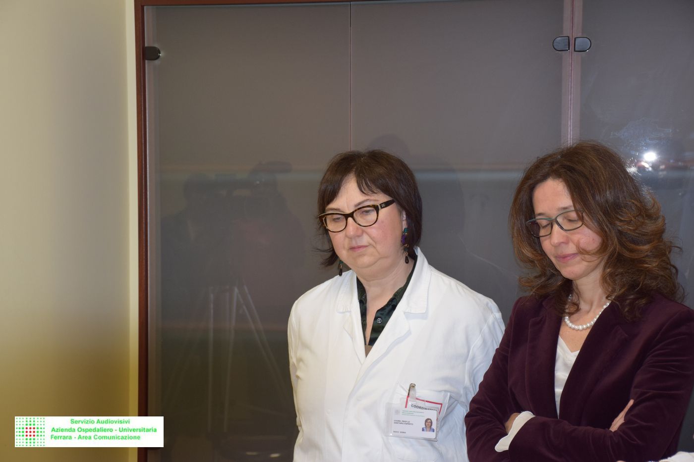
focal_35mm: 72
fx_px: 1388
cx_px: 347
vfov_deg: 18.9
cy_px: 231
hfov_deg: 28.1
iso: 800
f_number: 4.8
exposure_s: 1/100
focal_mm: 48
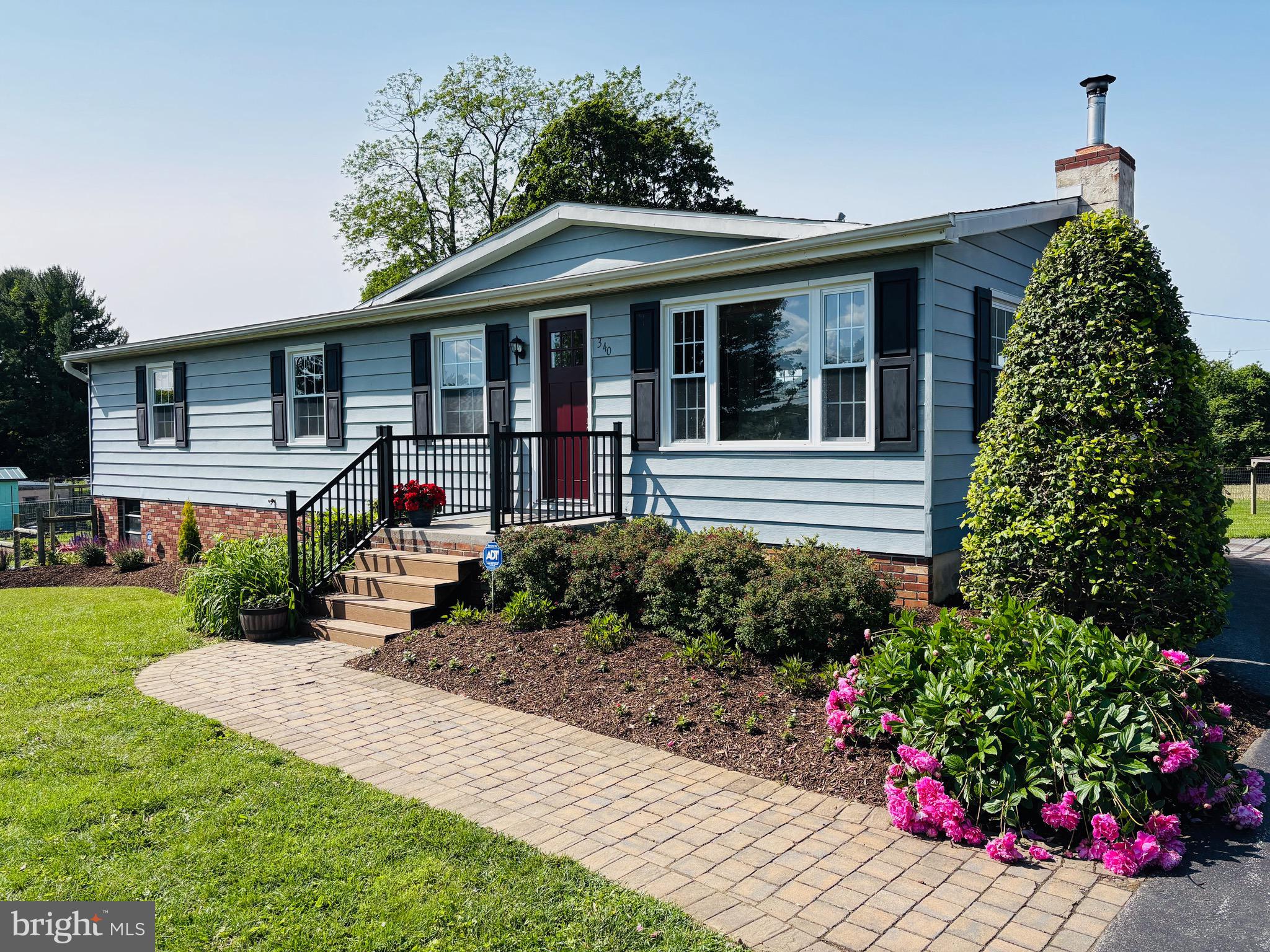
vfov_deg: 53.1
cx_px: 635
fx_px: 954
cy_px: 476
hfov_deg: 67.3
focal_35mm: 26
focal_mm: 5.96
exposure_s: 1/2985
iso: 50
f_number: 1.6
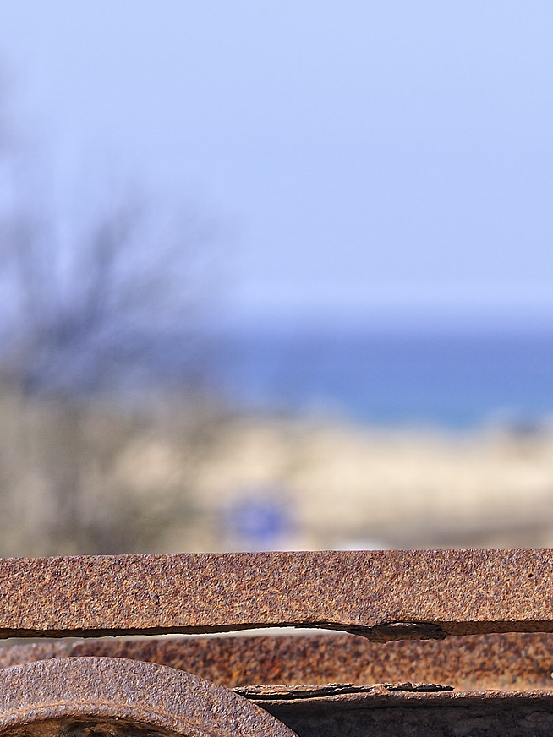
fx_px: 11268
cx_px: 444
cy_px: 661
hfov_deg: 2.8
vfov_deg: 3.7
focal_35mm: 529
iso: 200
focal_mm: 200
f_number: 8
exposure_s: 1/320
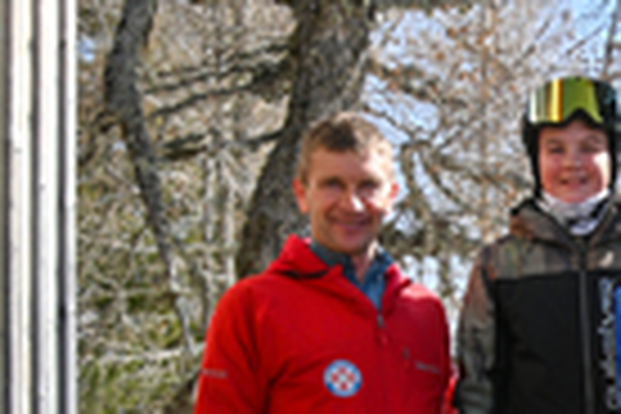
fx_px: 1770
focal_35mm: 103
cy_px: 441
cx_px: 778
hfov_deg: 18.7
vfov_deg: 13.1
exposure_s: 1/50
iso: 100
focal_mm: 21
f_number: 16
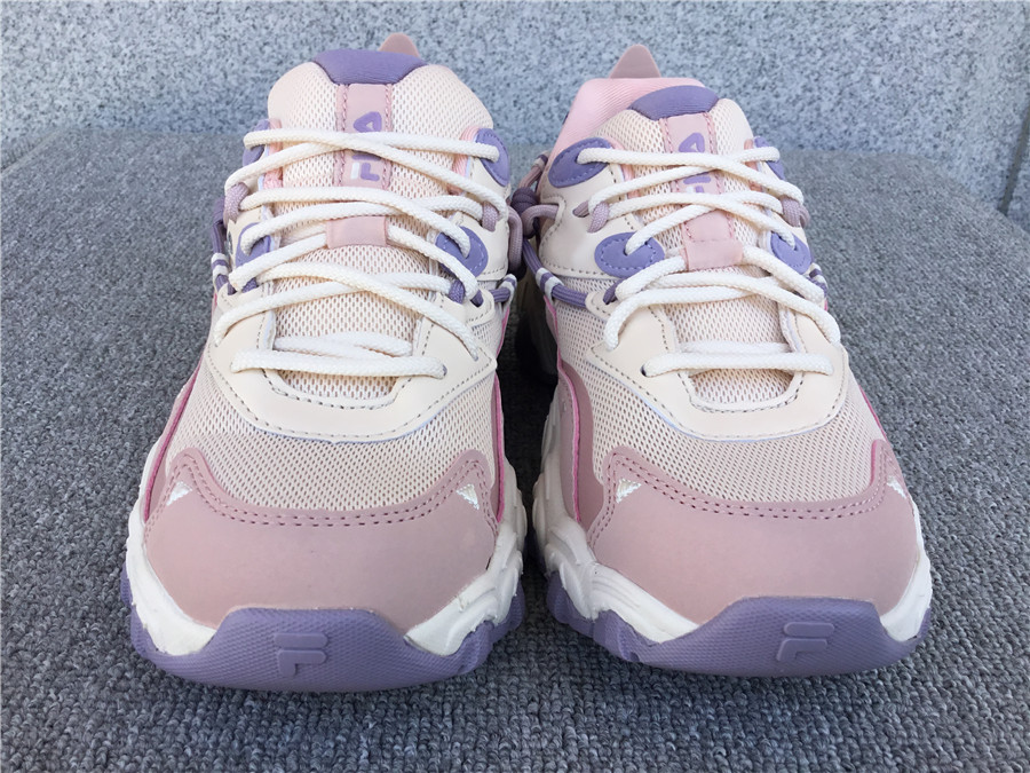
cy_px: 386
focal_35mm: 31
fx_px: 922
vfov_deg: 45.4
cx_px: 515
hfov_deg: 58.4
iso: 25
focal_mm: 3.3
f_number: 2.4
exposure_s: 1/351
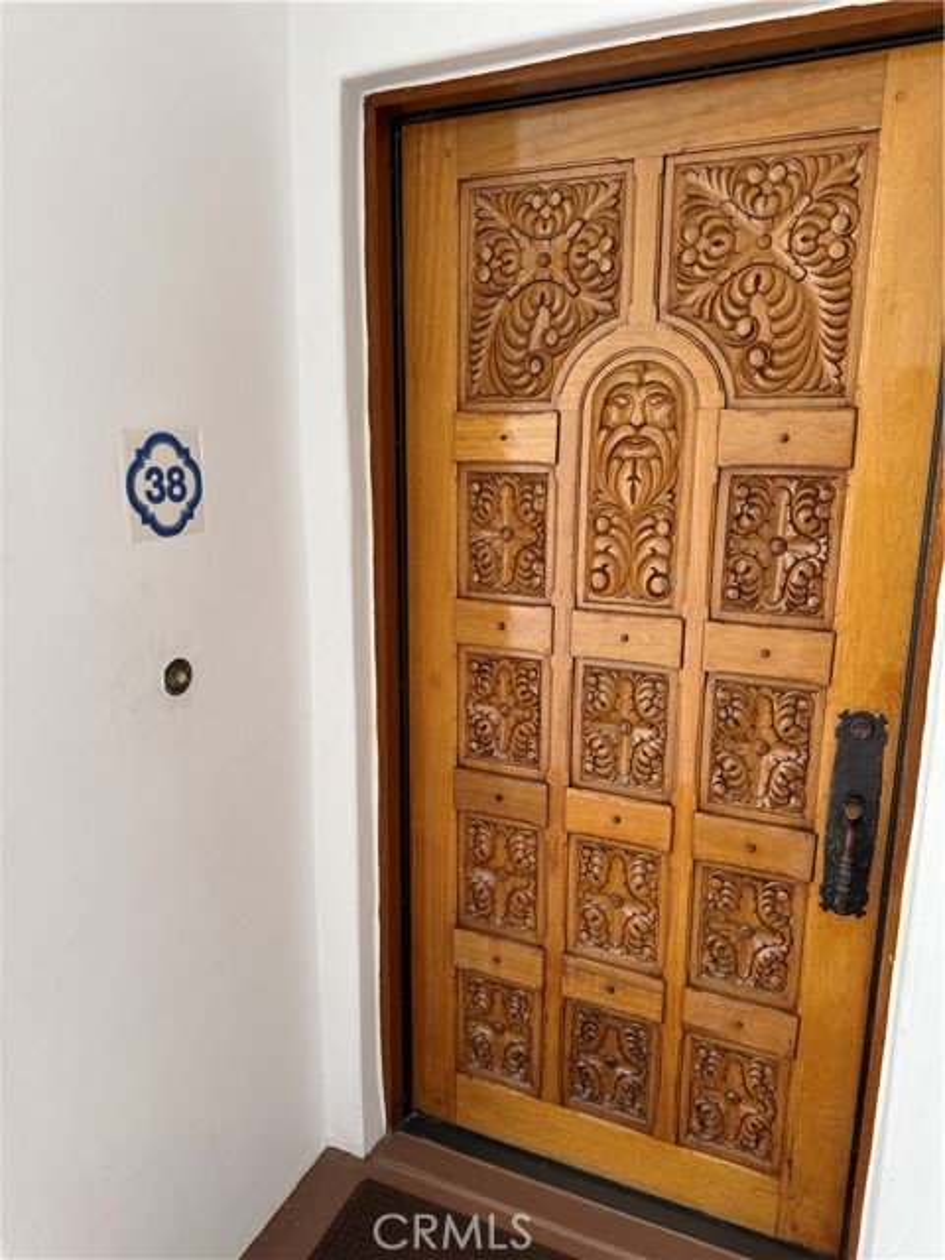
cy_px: 630
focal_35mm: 24
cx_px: 472
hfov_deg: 56.8
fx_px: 874
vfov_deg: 71.6
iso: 100
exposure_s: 1/121
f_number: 1.78
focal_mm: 6.76
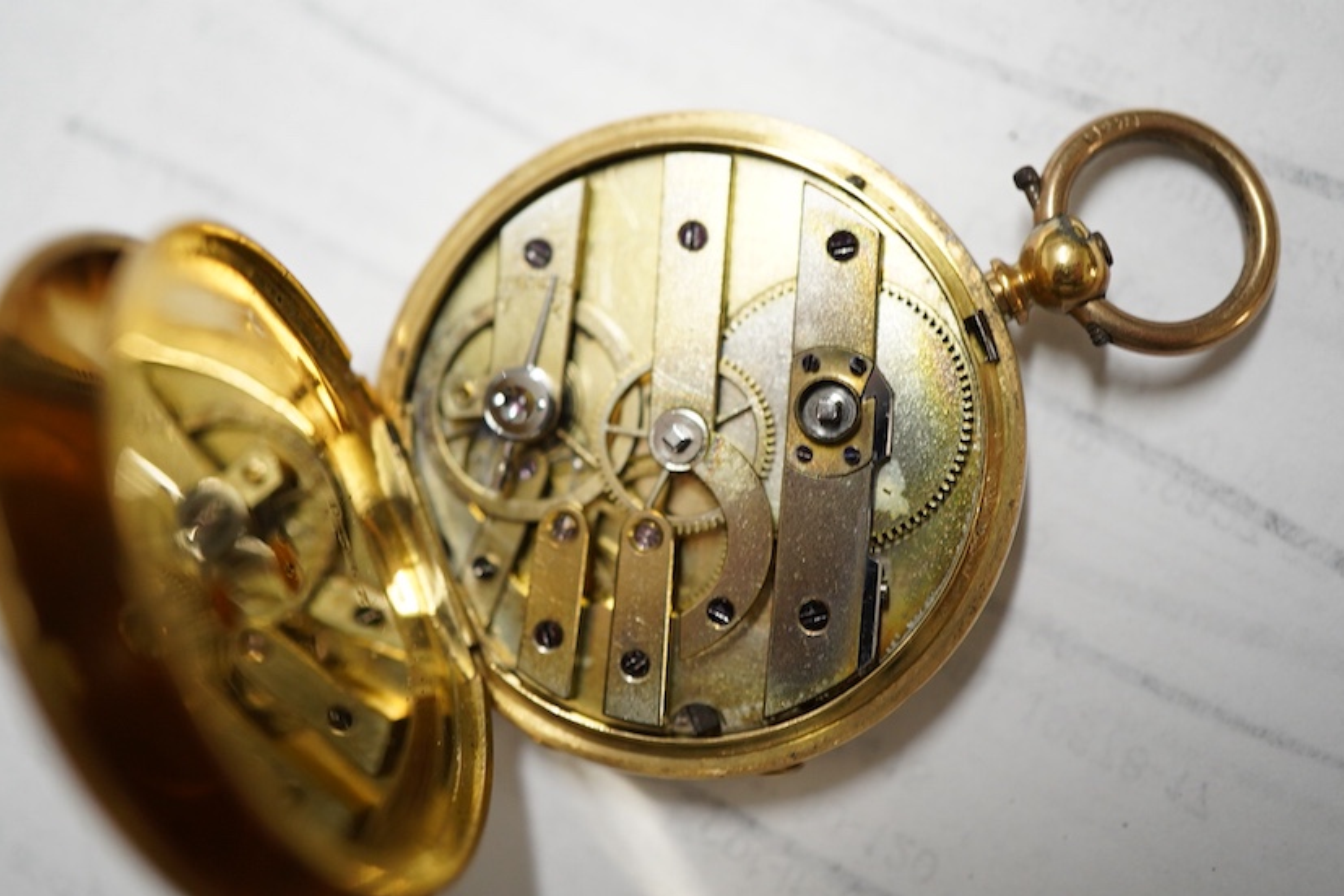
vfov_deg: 27.5
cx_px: 679
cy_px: 423
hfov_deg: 40.4
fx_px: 1829
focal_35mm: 49
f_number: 5
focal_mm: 30
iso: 1000
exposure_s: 1/125
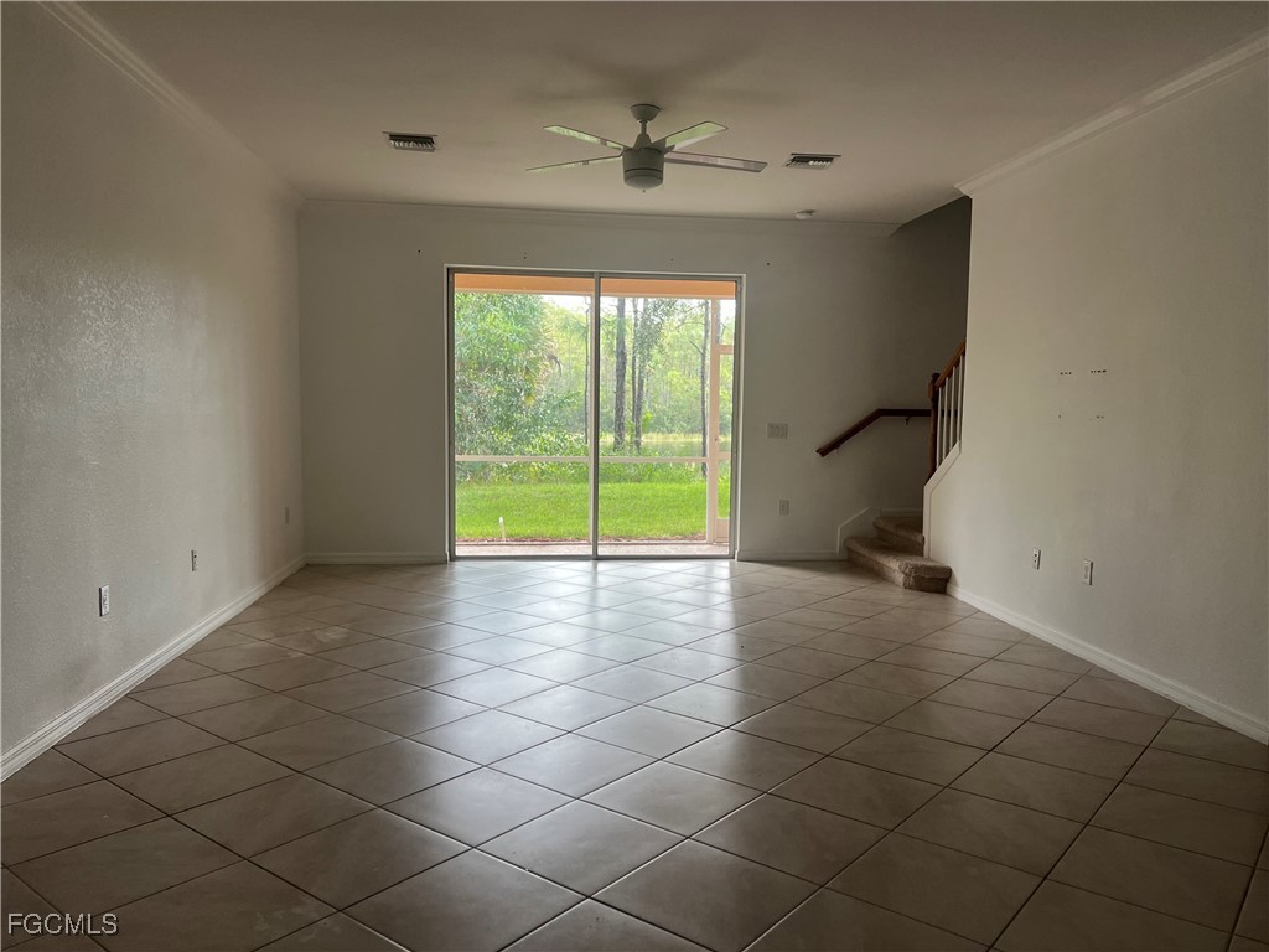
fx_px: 953
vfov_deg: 53.1
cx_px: 634
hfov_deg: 67.3
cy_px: 476
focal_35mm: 26
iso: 160
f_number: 1.5
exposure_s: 1/60
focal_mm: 5.7
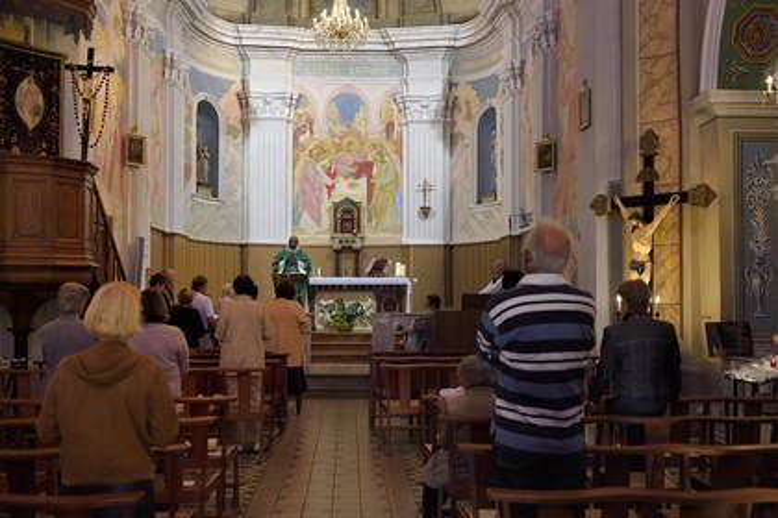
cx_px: 389
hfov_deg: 48.5
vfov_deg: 33.4
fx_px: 864
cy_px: 259
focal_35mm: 40
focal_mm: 40
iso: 1600
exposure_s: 1/50
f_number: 4
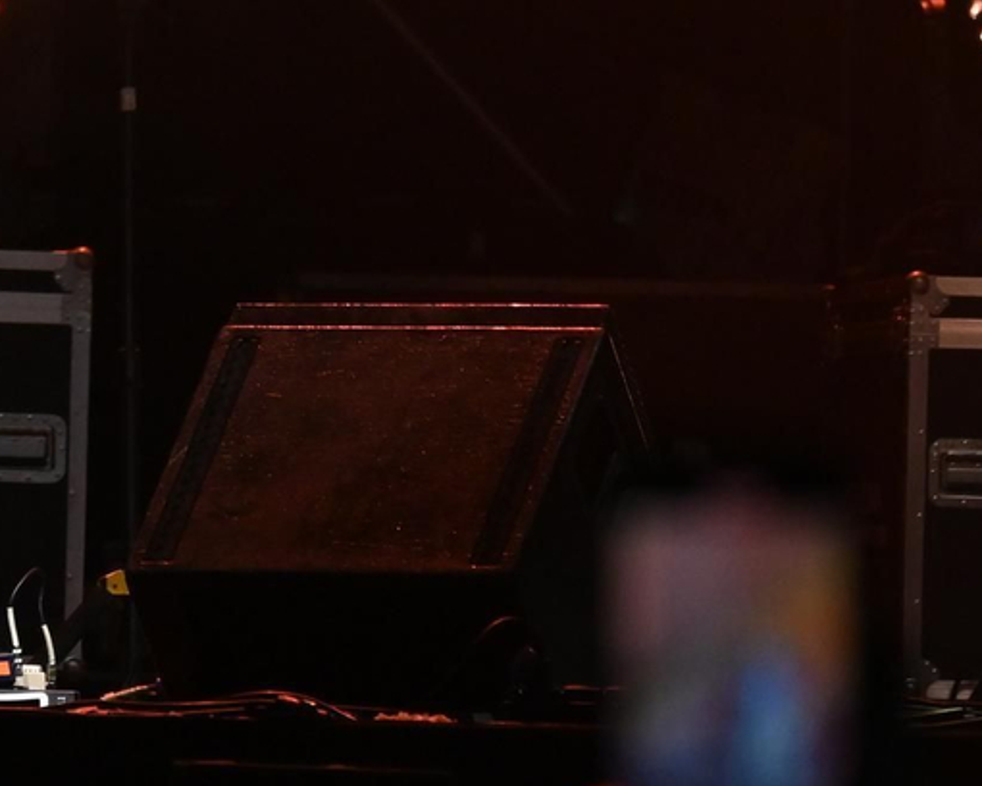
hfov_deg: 2.7
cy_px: 21
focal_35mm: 728
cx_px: -154
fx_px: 21172
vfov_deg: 2.1
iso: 2000
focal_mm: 165
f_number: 5.6
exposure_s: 1/200
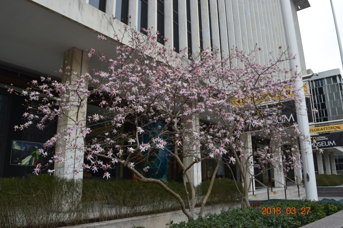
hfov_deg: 67.4
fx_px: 257
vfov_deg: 47.9
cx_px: 172
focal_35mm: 27
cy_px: 114
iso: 400
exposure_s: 1/160
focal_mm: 18
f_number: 9
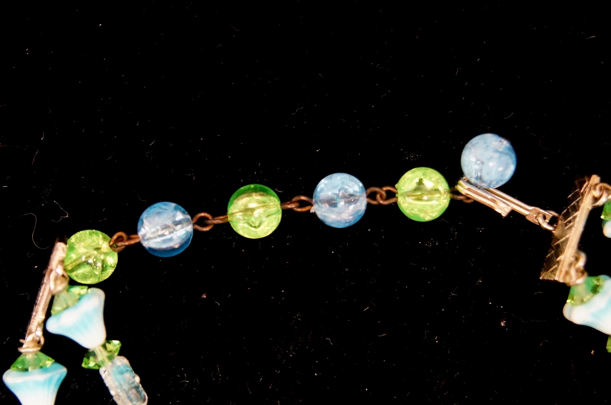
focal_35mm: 67
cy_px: 190
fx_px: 1135
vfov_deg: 20.2
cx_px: 341
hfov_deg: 30.1
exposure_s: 1/30
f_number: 5
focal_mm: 40
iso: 3200
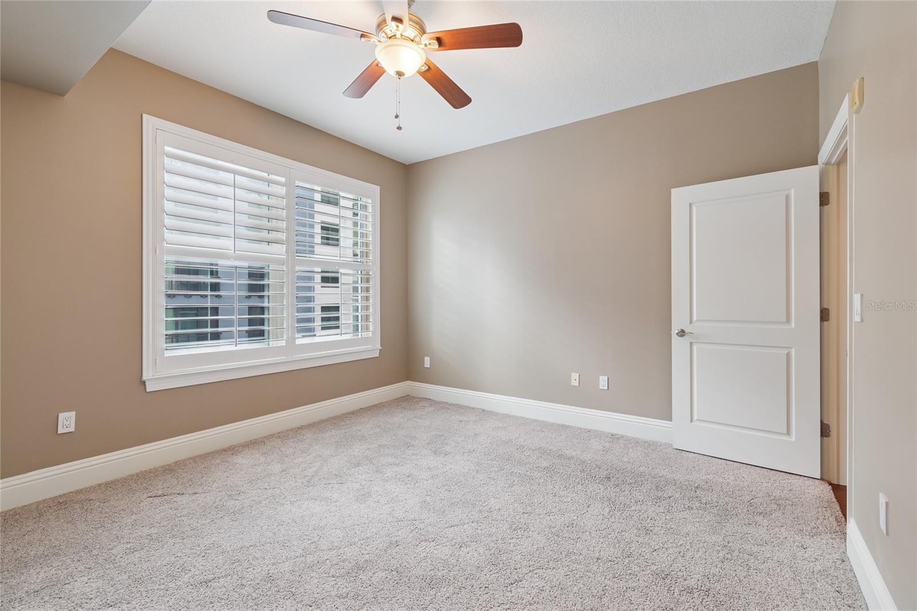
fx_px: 382
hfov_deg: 100.4
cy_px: 306
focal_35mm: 15
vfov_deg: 77.3
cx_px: 458
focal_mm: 10
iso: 500
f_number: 7.1
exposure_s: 1/25
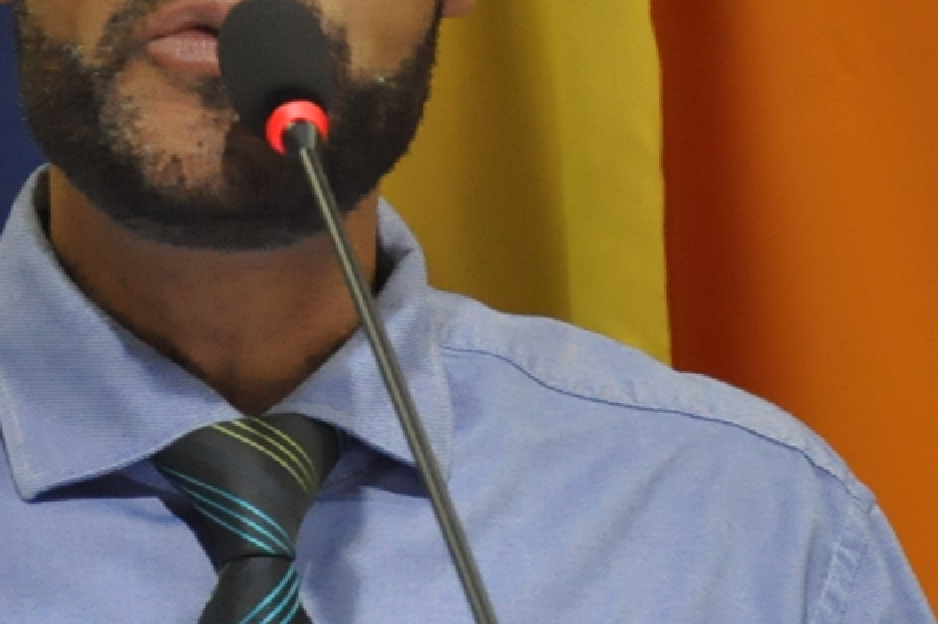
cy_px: 317
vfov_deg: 3.6
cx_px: 173
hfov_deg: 5.4
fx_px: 9999
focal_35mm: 384
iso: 2000
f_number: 5.3
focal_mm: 70
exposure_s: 1/100
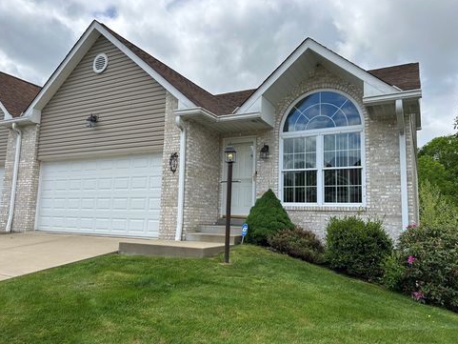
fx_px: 357
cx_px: 228
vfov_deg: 51.4
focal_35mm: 27
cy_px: 172
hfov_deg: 65.3
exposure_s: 1/3704
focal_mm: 5.7
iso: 50
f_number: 1.5
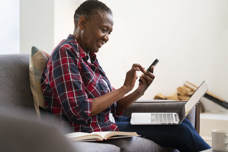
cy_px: 76
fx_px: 773
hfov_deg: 16.8
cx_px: 114
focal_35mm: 122
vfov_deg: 11.2
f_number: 4
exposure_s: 1/125
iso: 800
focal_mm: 122
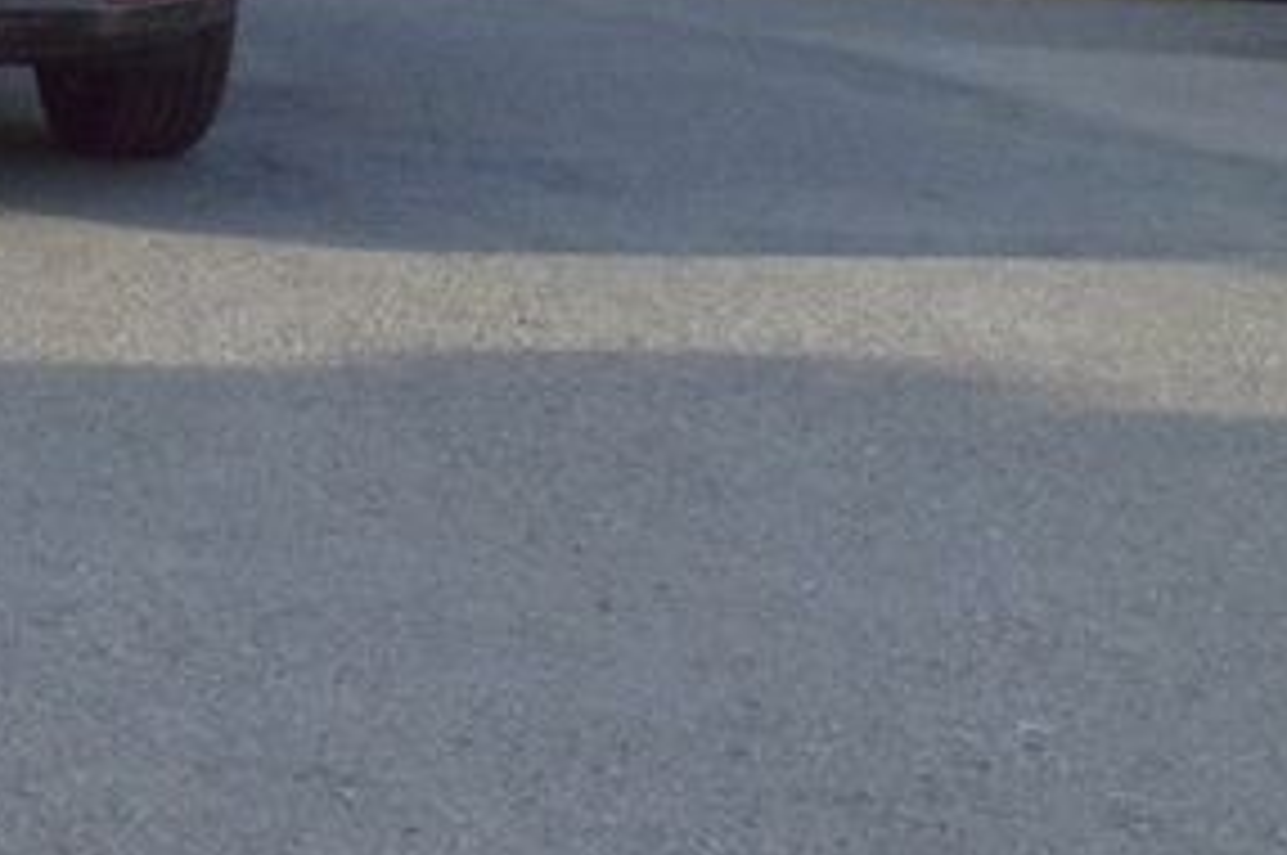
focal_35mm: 84
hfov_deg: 22.4
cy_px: -133
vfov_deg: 15.7
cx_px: -248
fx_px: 3000
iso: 12800
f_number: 11
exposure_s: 1/3200
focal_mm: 20
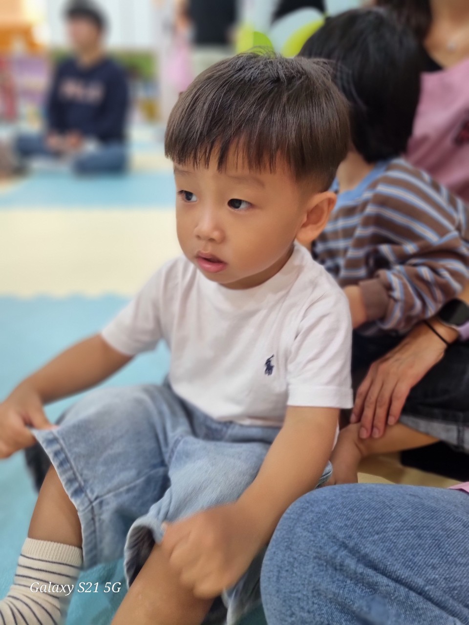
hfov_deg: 53.1
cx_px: 234
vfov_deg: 67.3
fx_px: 470
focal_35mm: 26
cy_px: 312
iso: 160
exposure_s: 1/60
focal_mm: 5.4
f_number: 1.8
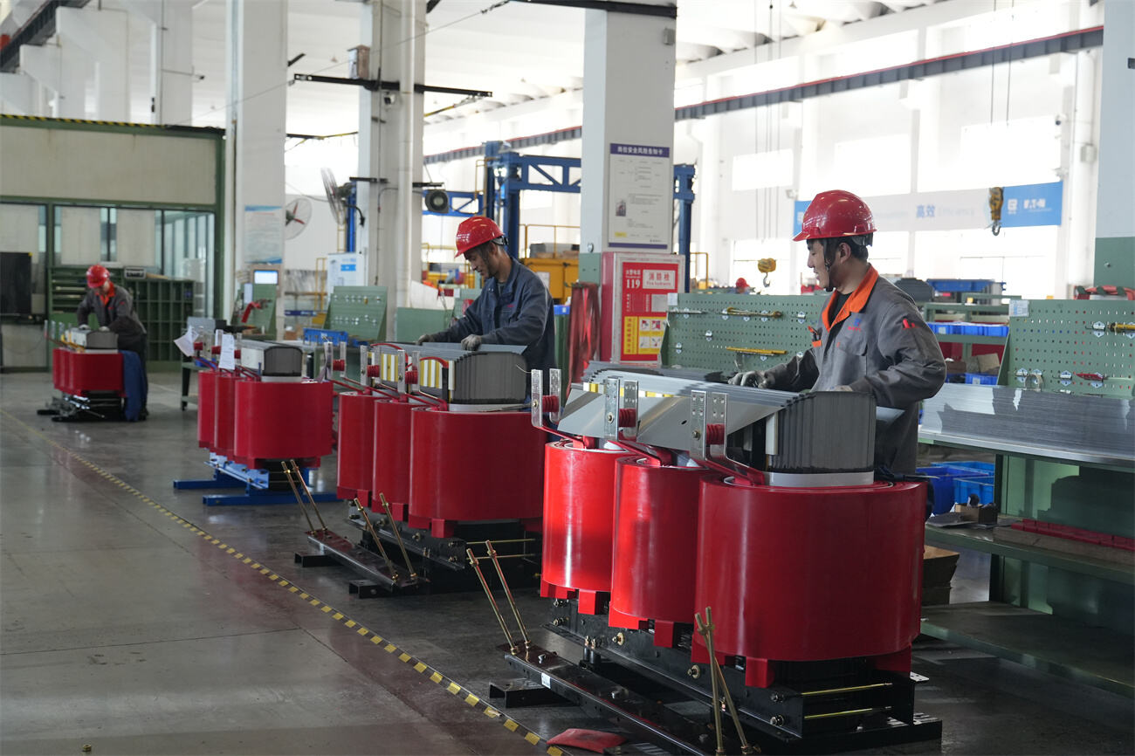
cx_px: 568
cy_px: 378
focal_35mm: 46
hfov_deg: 42.8
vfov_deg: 29.2
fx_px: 1450
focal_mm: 46
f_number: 4
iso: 2500
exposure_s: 1/160
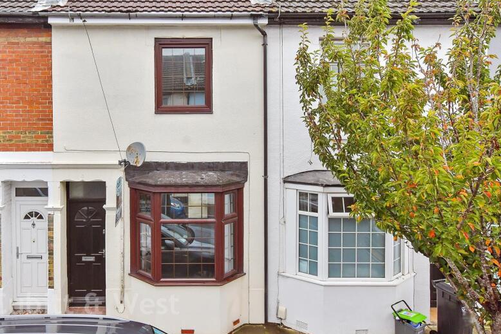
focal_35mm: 25
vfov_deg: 51.3
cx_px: 175
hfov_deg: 69.8
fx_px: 348
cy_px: 153
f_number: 8
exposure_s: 1/320
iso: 500
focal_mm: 13
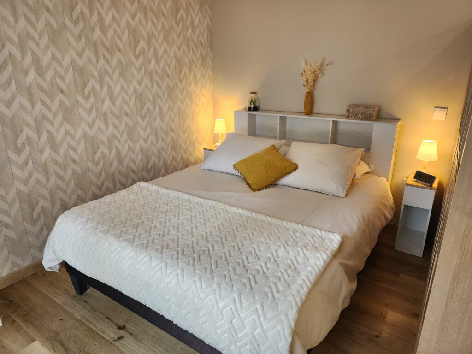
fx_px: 314
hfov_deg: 73.9
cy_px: 177
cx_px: 236
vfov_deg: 58.9
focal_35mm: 23
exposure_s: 1/120
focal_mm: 6.4
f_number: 1.8
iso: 200
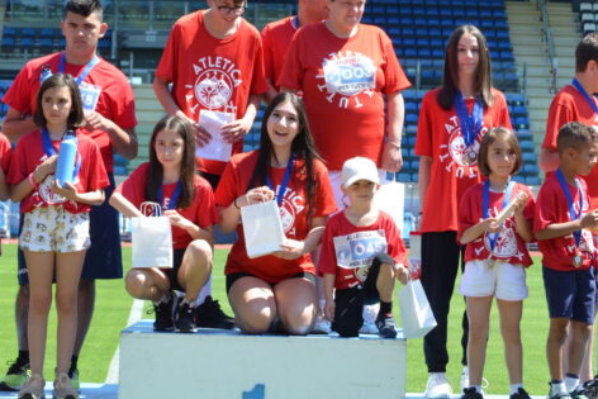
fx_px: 2808
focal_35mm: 169
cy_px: 171
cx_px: 252
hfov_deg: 12.2
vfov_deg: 8.1
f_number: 8
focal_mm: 62
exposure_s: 1/250
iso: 180
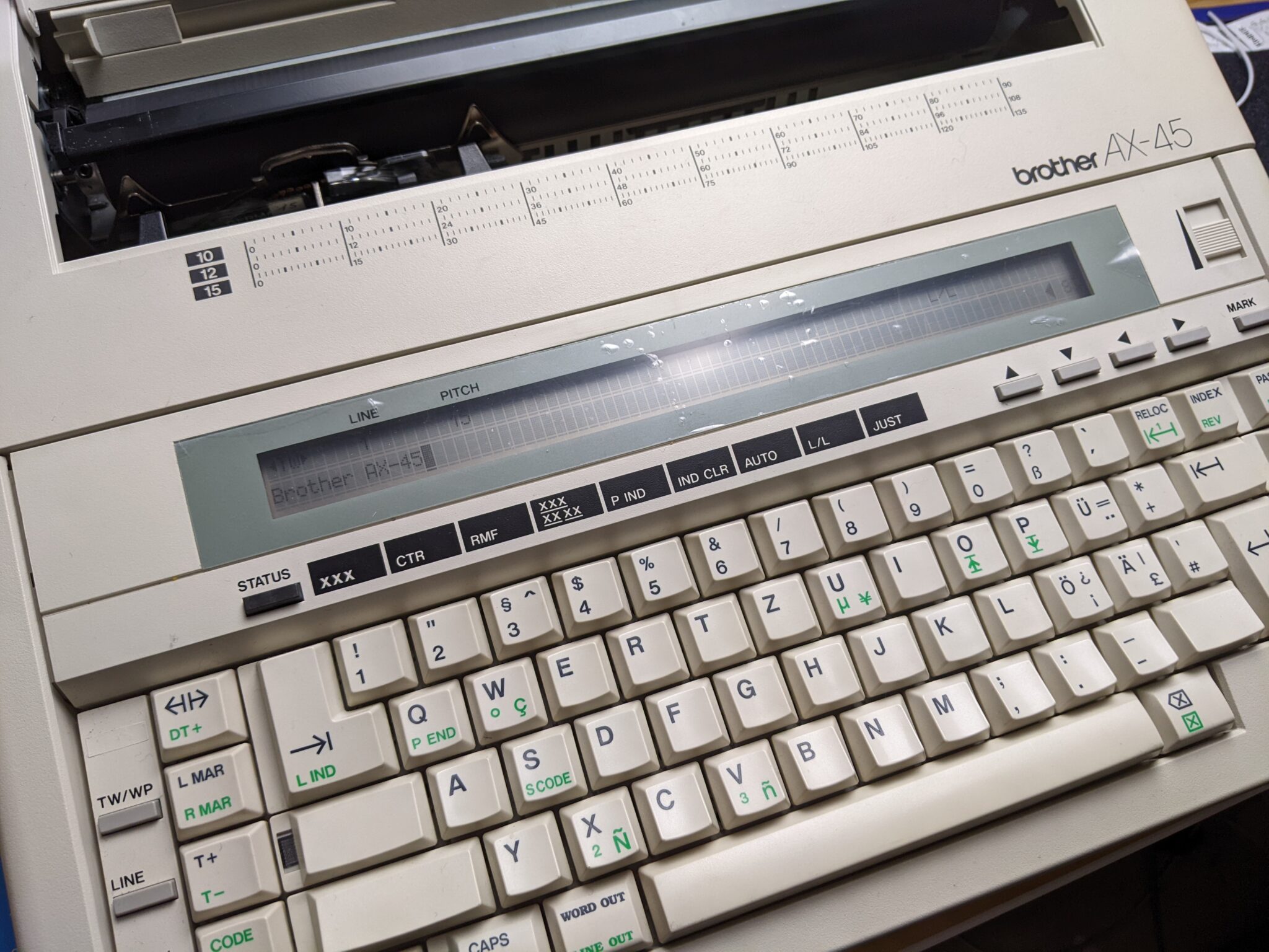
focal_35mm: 27
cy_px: 476
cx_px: 634
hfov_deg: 65.3
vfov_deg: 51.4
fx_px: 990
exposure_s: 1/49.9
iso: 117
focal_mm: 4.44
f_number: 1.8
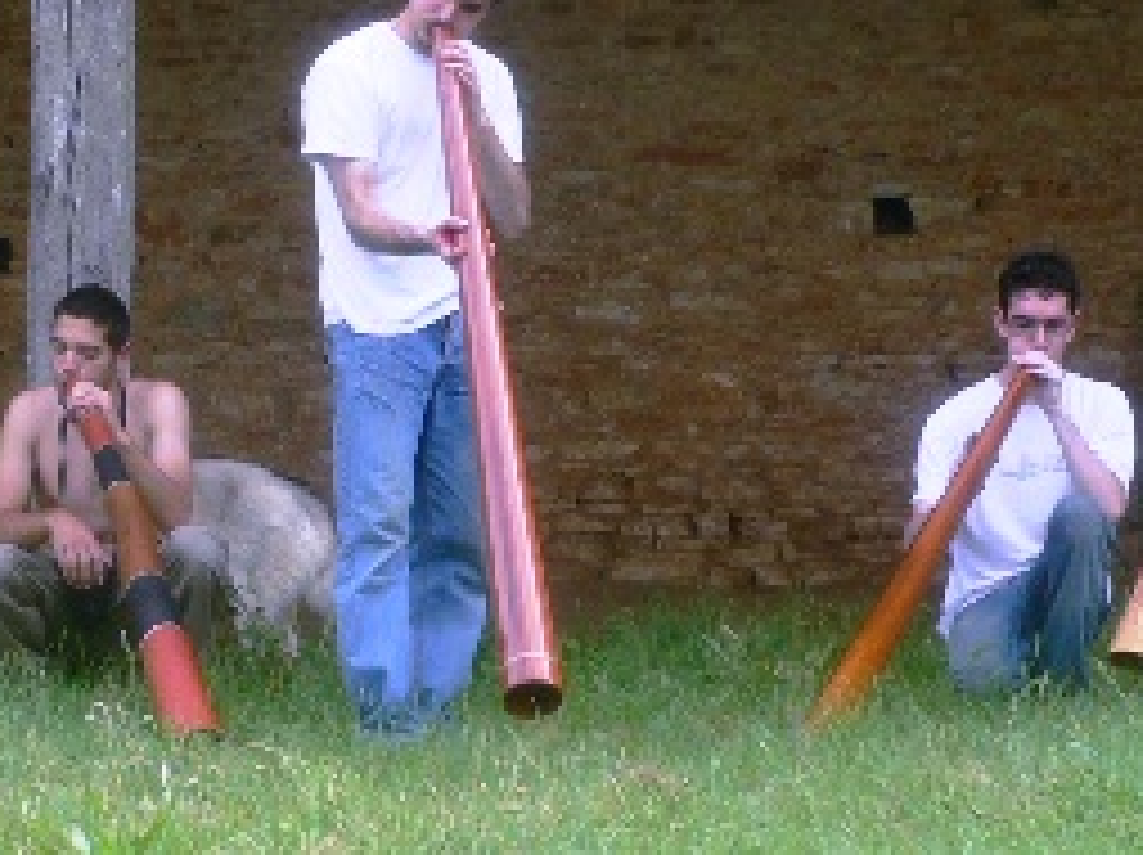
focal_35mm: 143
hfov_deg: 13.8
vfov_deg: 10.4
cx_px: 328
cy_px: 387
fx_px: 4717
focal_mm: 10.8
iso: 80
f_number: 4
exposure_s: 1/200
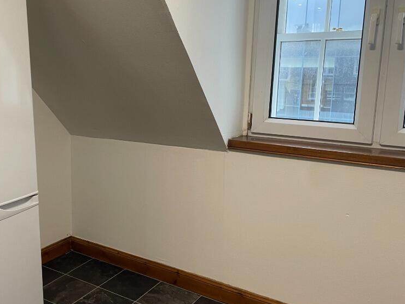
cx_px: 135
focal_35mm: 36
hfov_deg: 50.4
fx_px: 421
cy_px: 144
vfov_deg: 39.6
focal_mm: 4.2
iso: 80
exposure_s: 1/50
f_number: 1.6
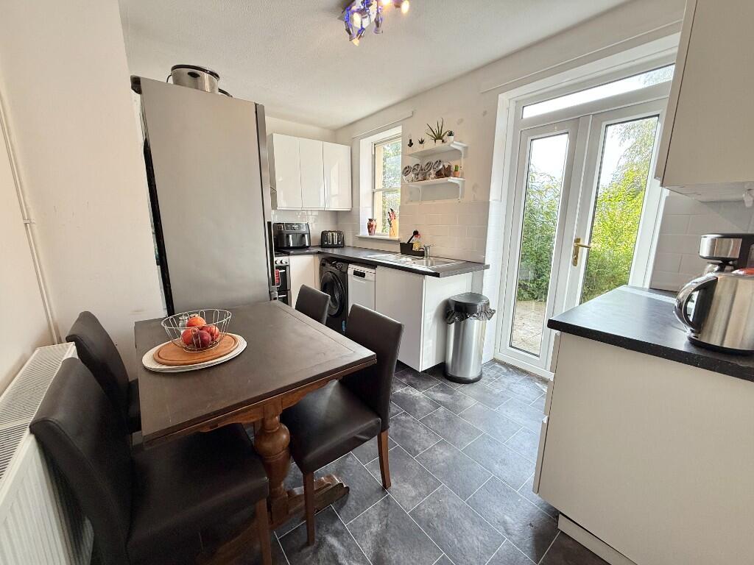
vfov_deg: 85.7
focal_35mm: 14
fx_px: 305
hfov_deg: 102.1
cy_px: 282
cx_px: 377
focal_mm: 2.22
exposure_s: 1/116
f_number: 2.2
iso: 64
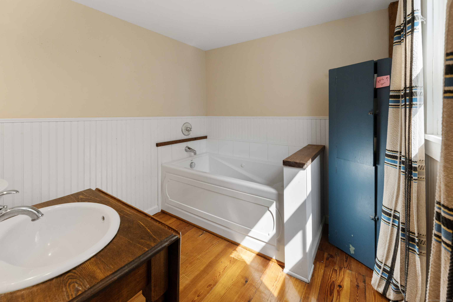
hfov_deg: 104.3
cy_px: 151
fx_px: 176
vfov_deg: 81.2
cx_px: 226
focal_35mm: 14
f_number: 8
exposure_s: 1/80
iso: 800
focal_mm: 14
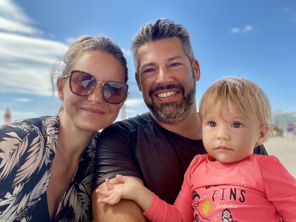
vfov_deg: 46.8
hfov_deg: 60.0
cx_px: 148
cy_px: 111
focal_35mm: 30
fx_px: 257
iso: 32
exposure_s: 1/397
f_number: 2.2
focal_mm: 2.71
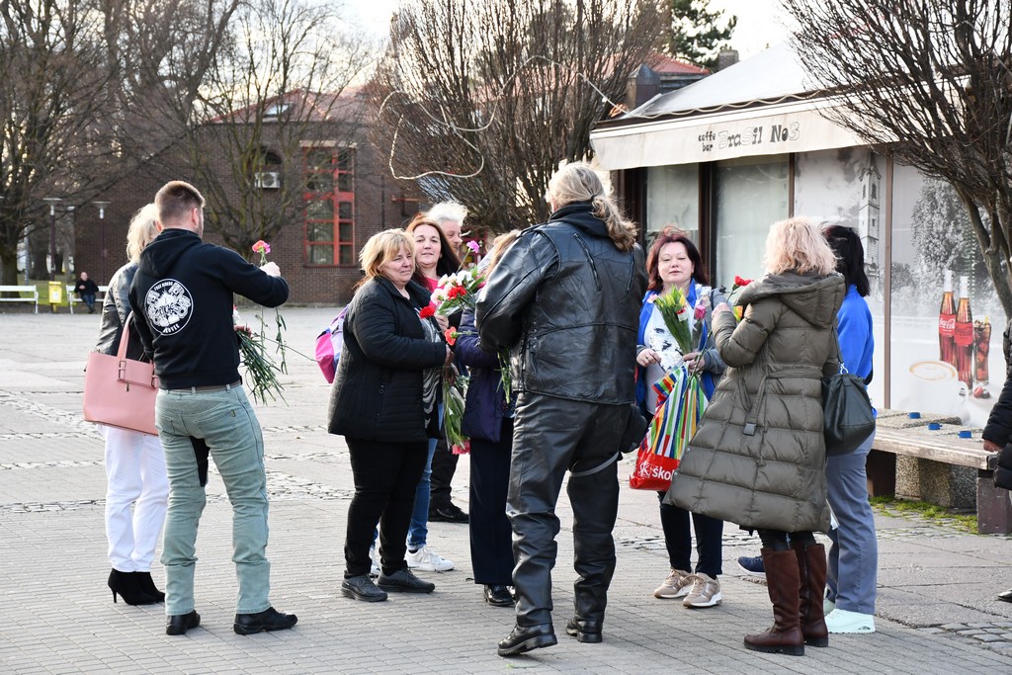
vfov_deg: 17.5
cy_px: 338
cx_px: 506
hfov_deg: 26.0
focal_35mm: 78
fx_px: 2193
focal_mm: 52
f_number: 4.8
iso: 560
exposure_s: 1/250
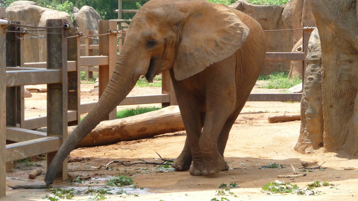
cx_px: 178
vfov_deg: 6.5
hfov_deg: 11.6
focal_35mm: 186
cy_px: 93
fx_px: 1766
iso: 250
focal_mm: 29.1
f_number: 4.8
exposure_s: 1/500
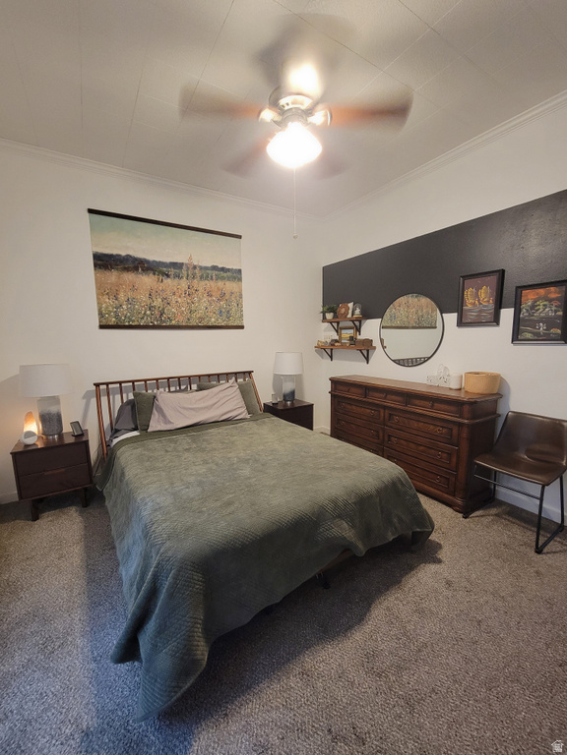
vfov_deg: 106.2
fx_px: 284
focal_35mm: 13
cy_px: 378
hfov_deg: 89.9
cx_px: 284
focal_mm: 2.2
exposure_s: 1/30
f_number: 2.2
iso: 400
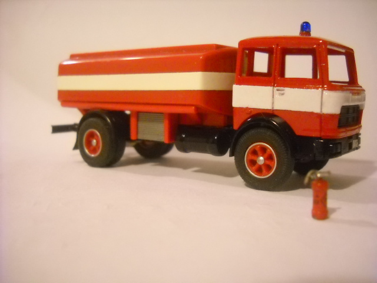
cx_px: 188
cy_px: 142
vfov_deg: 35.1
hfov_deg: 45.8
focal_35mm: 41
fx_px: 447
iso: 800
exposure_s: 1/17
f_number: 3.1
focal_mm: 6.72
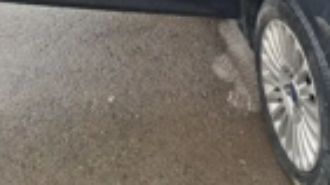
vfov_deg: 15.8
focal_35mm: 71
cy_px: -77
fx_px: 621
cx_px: 323
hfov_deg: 28.1
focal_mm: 5.54
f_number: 1.8
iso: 50
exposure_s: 1/217
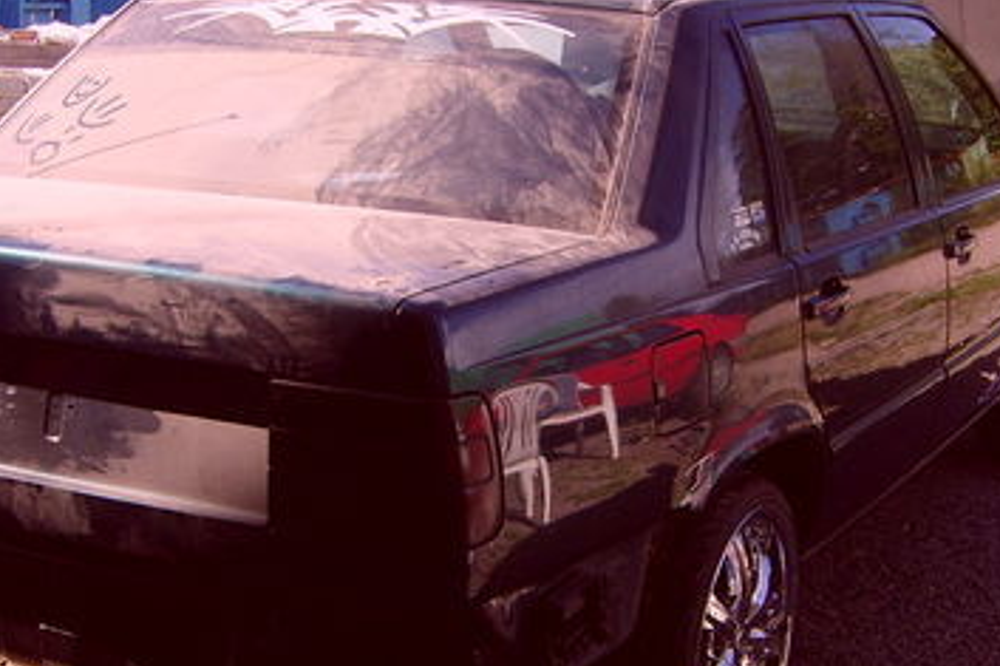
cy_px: 337
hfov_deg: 30.5
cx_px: 448
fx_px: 1832
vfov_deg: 20.6
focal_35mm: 66
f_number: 5.8
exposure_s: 1/192
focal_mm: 5.95
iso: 50
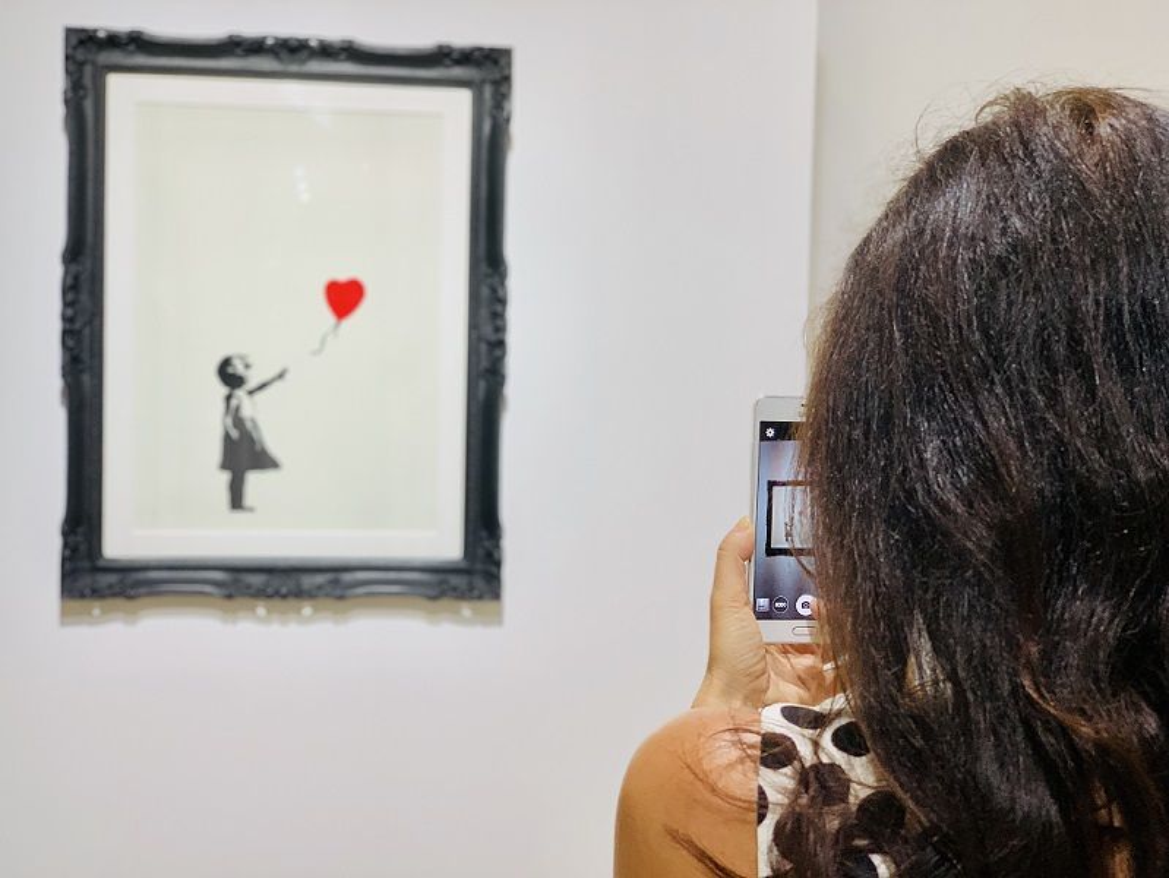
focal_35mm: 52
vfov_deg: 28.1
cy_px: 439
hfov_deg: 36.8
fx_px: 1757
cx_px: 584
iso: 40
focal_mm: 6
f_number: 2.4
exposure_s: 1/100
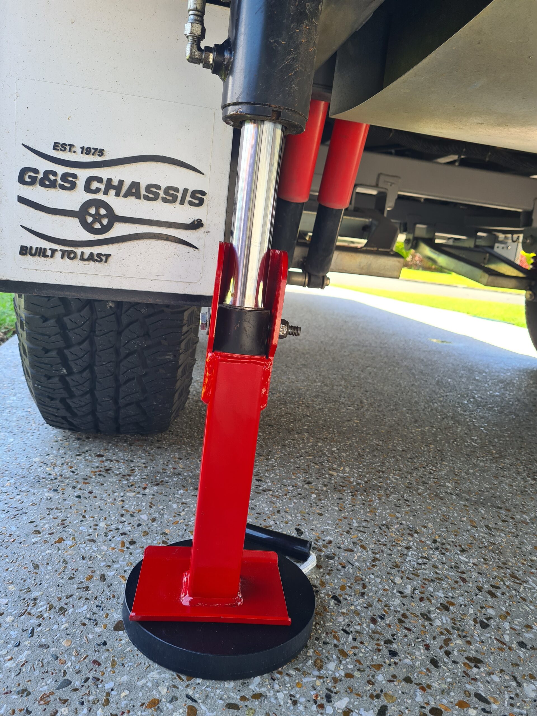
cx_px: 268
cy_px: 358
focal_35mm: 26
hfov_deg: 53.1
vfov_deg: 67.3
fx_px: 538
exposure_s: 1/198
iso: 50
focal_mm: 5.4
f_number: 1.8
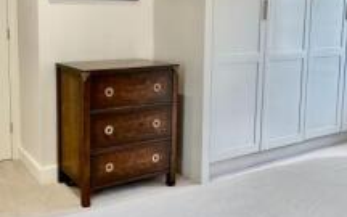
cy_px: 75
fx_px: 378
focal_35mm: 40
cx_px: 96
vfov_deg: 31.8
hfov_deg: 47.8
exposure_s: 1/100
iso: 160
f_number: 2.2
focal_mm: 2.22
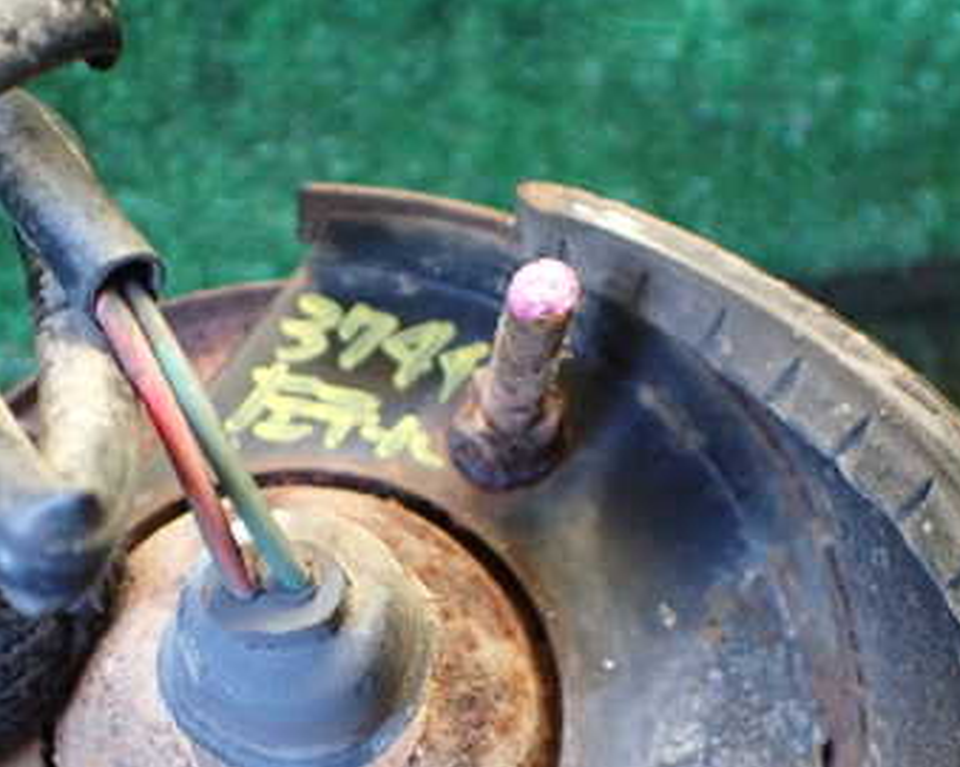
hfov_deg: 35.8
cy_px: 565
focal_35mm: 52
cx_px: 347
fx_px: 1477
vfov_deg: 28.7
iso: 800
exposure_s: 1/100
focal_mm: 5.4
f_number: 2.3
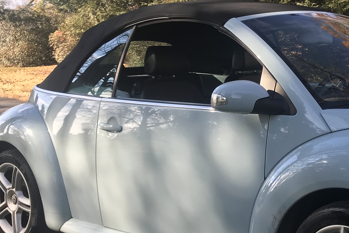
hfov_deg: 30.4
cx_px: 318
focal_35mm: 63
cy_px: 120
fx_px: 611
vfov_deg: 21.6
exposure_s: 1/507
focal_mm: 3.99
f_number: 1.8
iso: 20
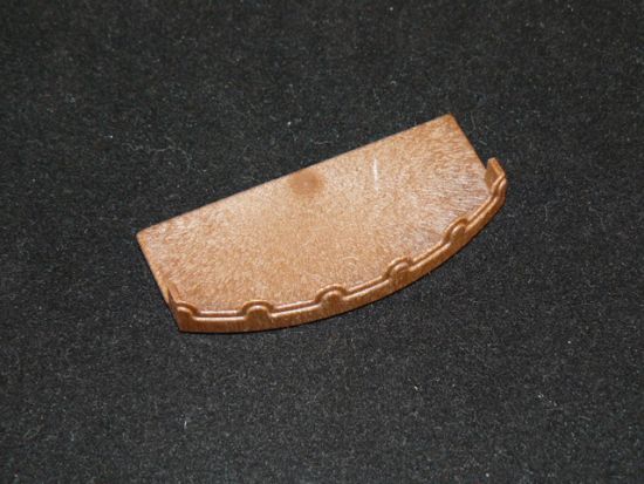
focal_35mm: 89
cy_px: 242
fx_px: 1656
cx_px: 322
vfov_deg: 16.6
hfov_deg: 22.0
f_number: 2.8
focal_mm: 9.9
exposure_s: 1/30
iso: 100
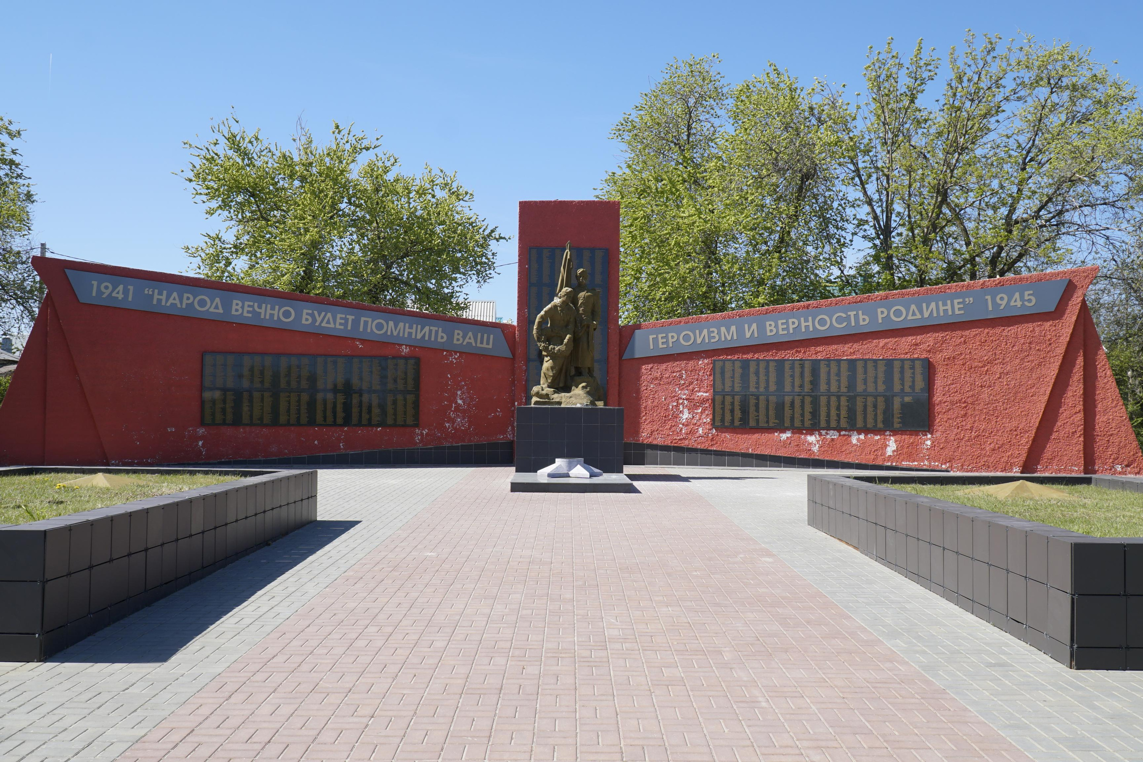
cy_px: 381
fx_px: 857
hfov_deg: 67.4
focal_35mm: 27
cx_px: 572
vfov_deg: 47.9
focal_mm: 18
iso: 100
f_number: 9
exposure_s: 1/160
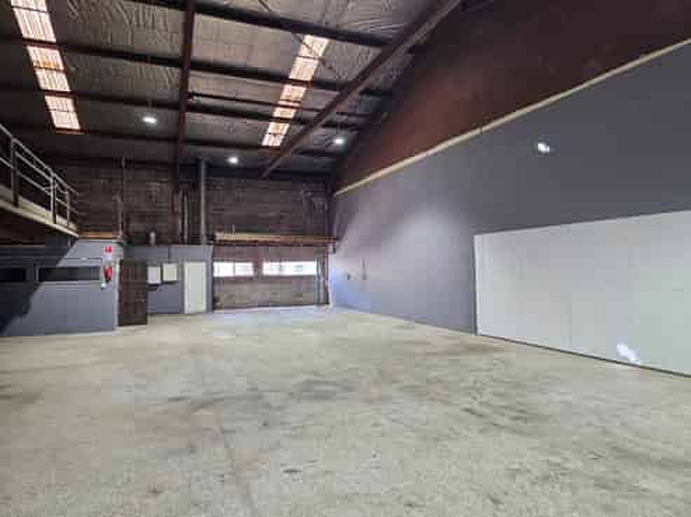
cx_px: 346
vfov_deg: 58.8
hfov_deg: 74.0
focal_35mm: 23
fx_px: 459
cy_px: 258
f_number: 1.7
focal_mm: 6.3
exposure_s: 1/100
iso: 125
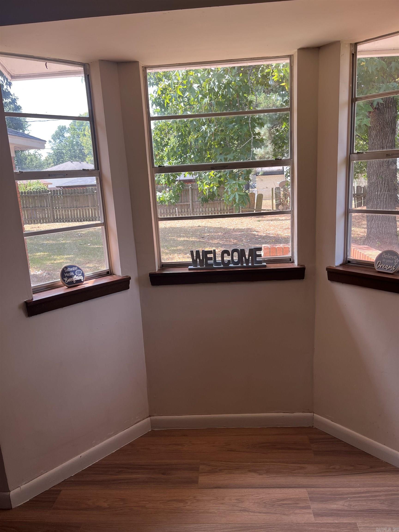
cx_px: 200
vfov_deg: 67.3
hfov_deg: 53.1
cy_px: 266
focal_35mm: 26
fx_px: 400
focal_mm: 5.1
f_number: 1.6
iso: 40
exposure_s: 1/164
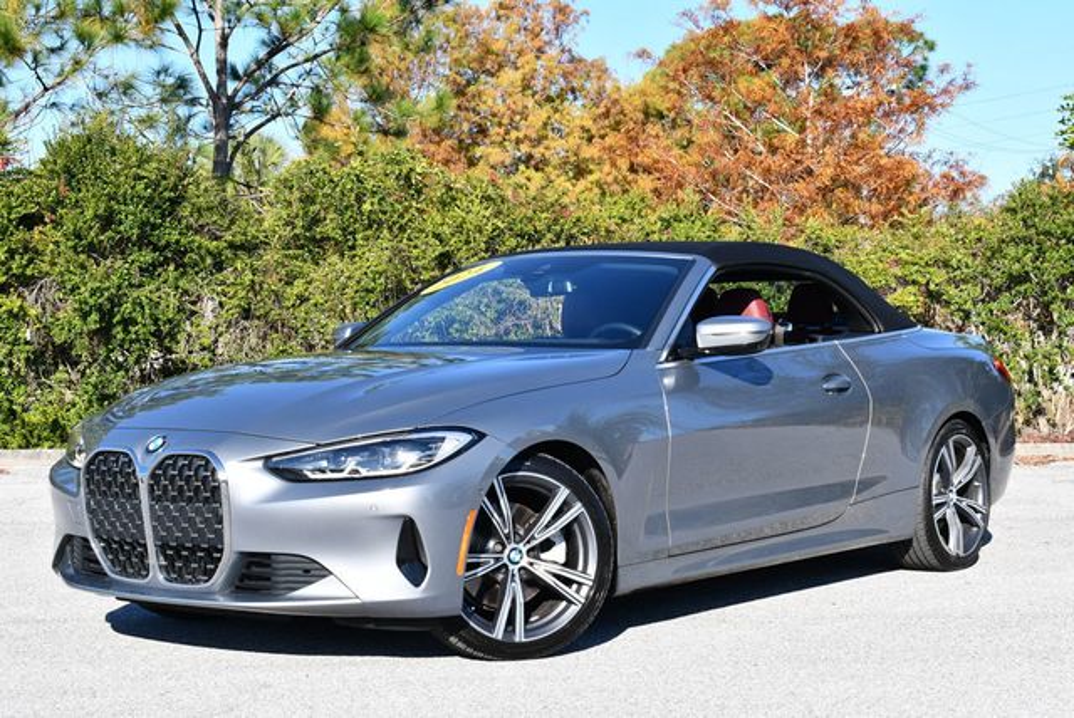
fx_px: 2030
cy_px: 359
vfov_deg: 20.1
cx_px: 537
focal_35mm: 68
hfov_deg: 29.6
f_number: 8
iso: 140
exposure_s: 1/250
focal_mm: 34
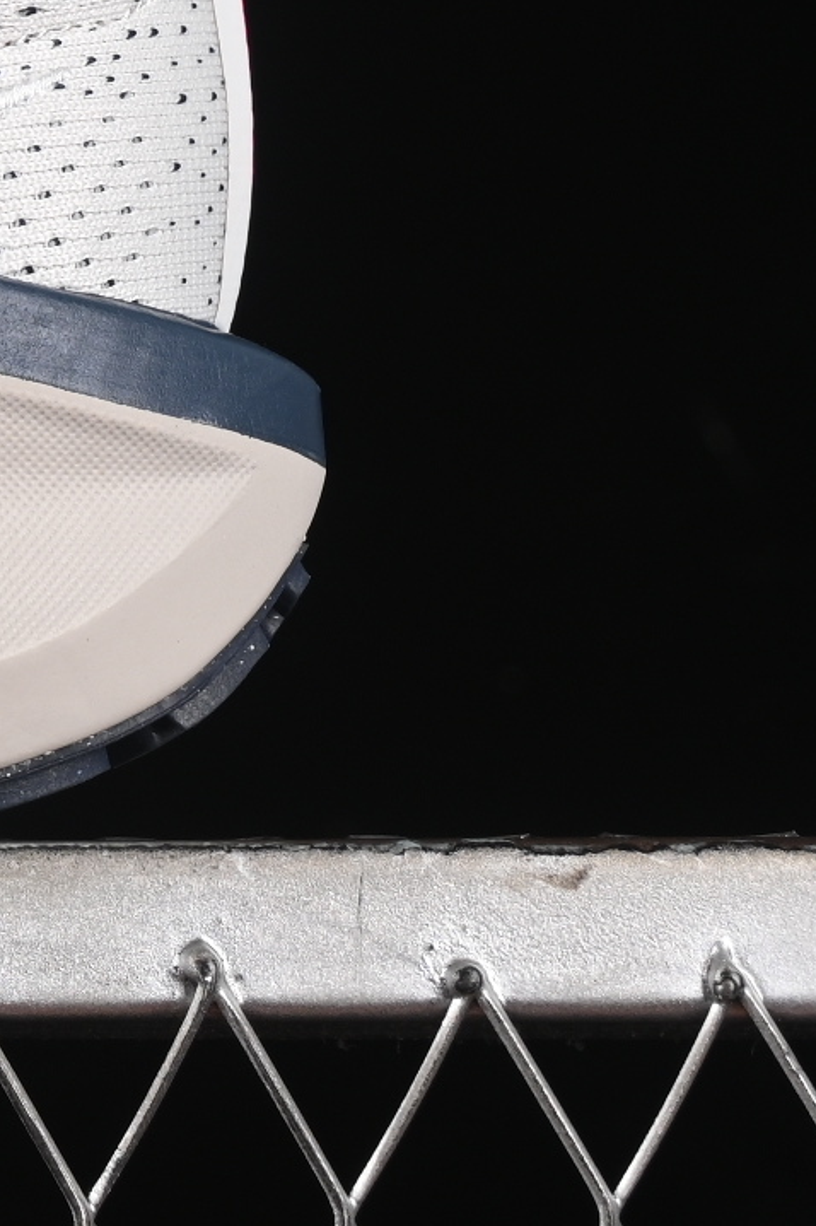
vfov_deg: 7.0
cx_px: -1263
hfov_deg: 4.6
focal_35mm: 291
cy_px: -140
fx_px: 9903
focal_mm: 50
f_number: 8
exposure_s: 1/80
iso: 160
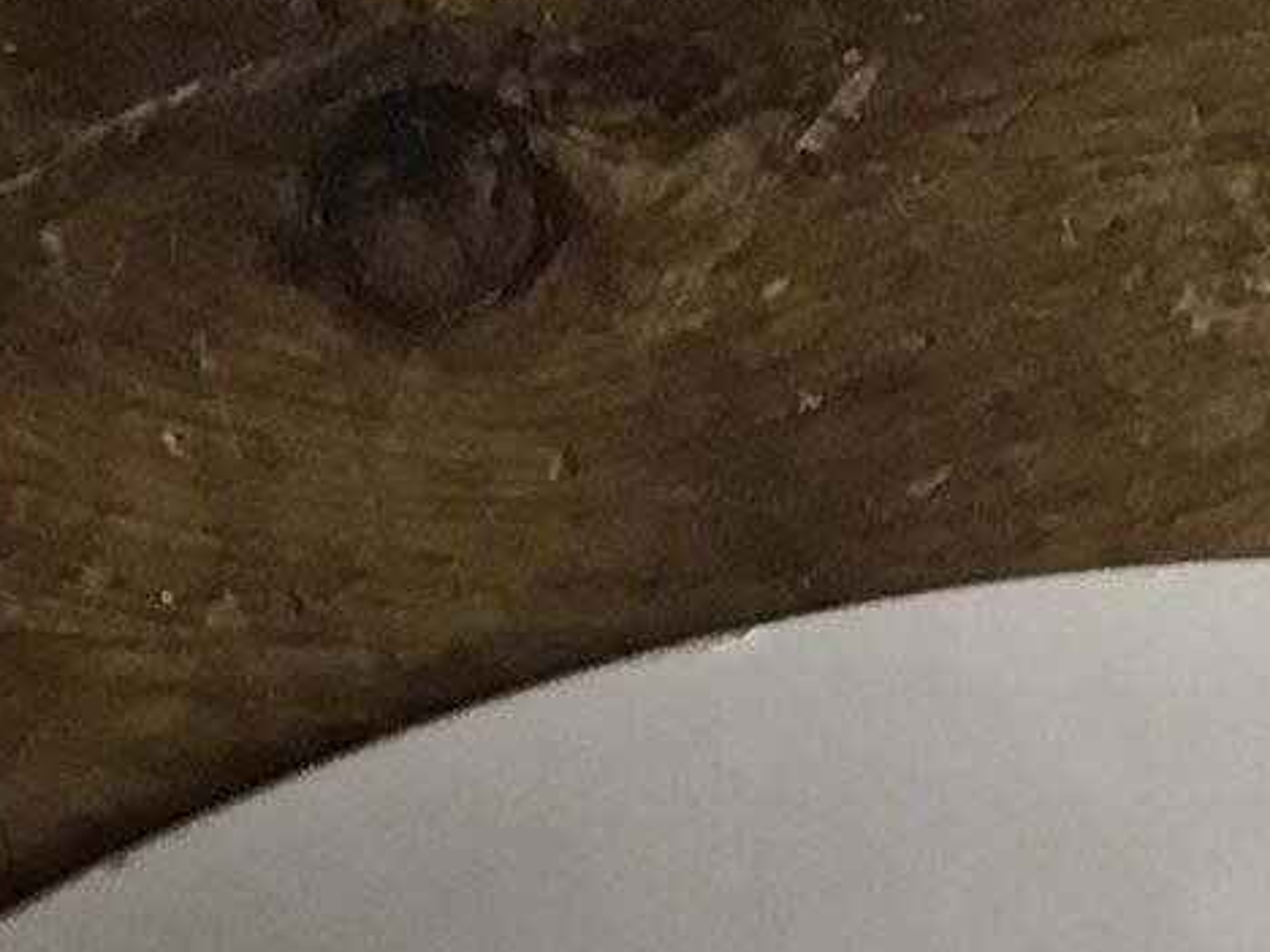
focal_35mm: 216
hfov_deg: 9.1
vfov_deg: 6.3
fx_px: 7925
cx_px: -244
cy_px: 2975
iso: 40
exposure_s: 1/33
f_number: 2.4
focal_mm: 3.3
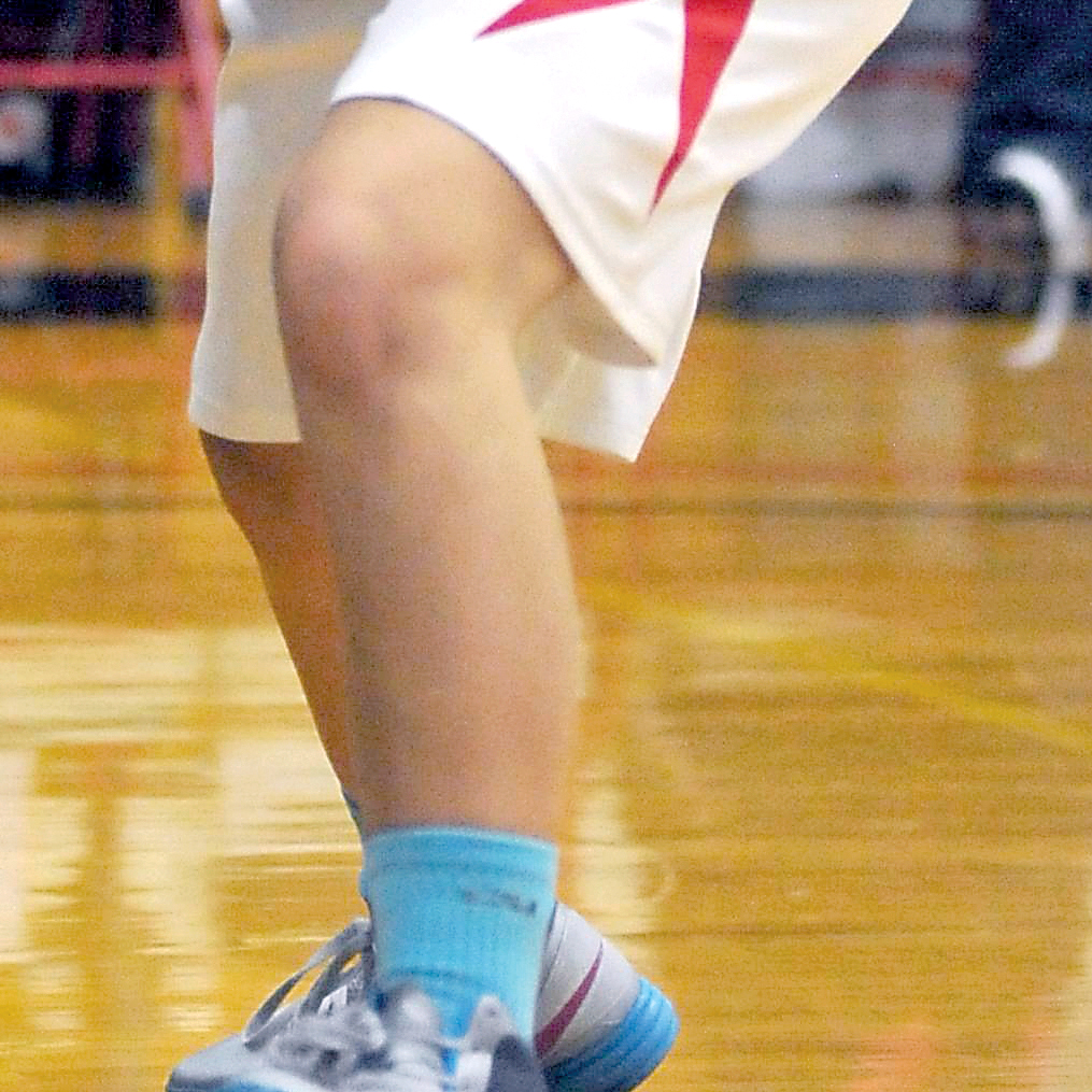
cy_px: -250
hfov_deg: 4.4
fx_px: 14240
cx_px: -129
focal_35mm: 399
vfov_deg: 4.4
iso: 6400
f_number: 2.8
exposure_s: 1/800
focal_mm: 112
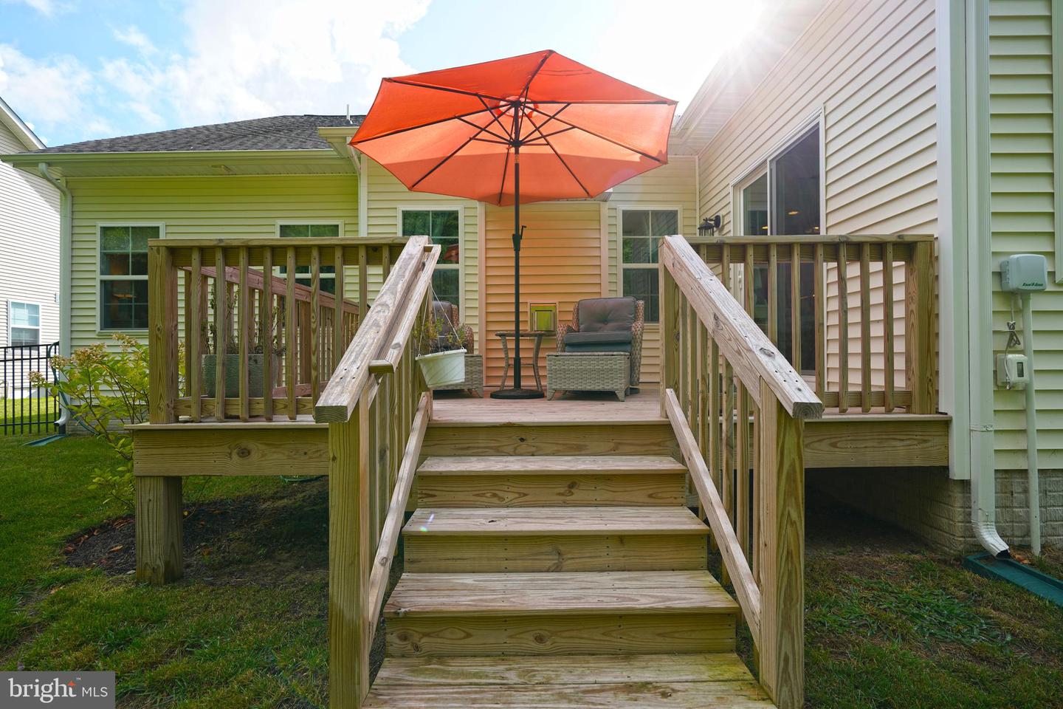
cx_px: 532
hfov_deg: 96.7
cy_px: 354
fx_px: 472
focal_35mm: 16
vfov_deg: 73.7
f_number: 5
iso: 100
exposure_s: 1/250
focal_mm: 16
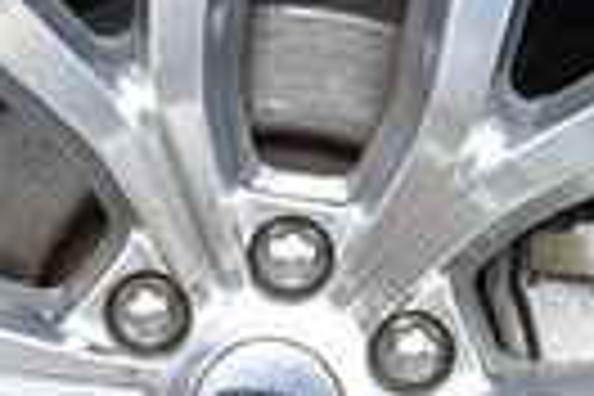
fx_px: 4075
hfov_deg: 8.3
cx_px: 526
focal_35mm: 247
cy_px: 400
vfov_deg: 5.5
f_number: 5.6
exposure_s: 1/160
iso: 200
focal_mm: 34
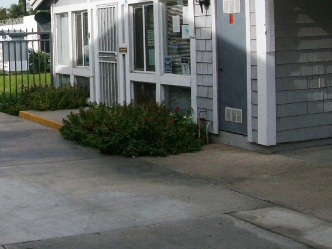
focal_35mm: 65
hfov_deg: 28.7
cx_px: 35
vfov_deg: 22.3
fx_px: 623
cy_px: 50
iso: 80
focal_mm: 6
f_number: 4.8
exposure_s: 1/570
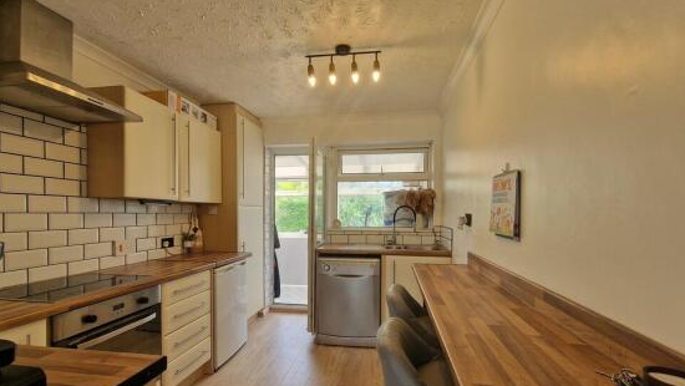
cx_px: 342
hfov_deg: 103.0
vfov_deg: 70.5
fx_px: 273
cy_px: 209
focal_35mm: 15
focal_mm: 2.2
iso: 64
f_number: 2.2
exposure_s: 1/100
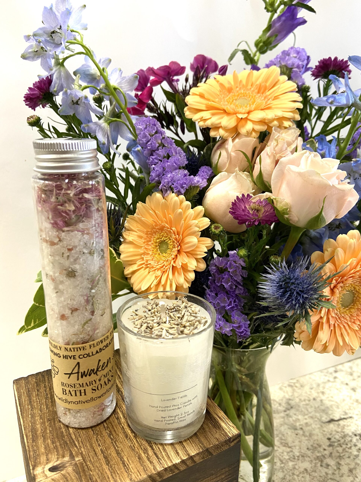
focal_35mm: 26
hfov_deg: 53.1
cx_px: 180
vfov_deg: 67.3
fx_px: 362
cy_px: 241
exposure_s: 1/60
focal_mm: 4.25
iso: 160
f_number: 1.8
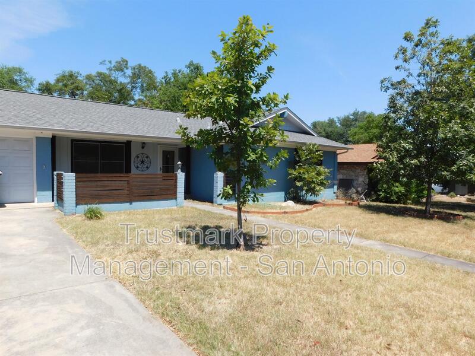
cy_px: 178
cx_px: 238
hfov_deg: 73.9
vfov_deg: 58.9
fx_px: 316
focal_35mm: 23
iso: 125
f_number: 3
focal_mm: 4
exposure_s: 1/1250
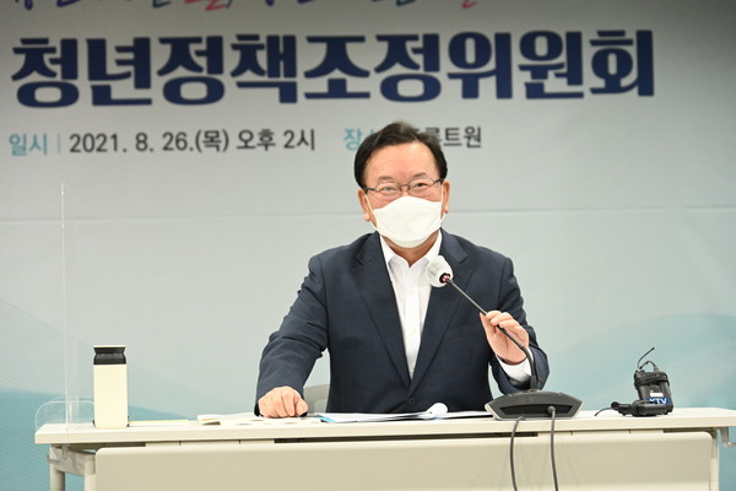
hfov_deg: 17.1
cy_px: 246
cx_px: 368
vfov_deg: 11.4
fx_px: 2453
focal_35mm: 120
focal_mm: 120
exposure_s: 1/250
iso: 5000
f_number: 6.3
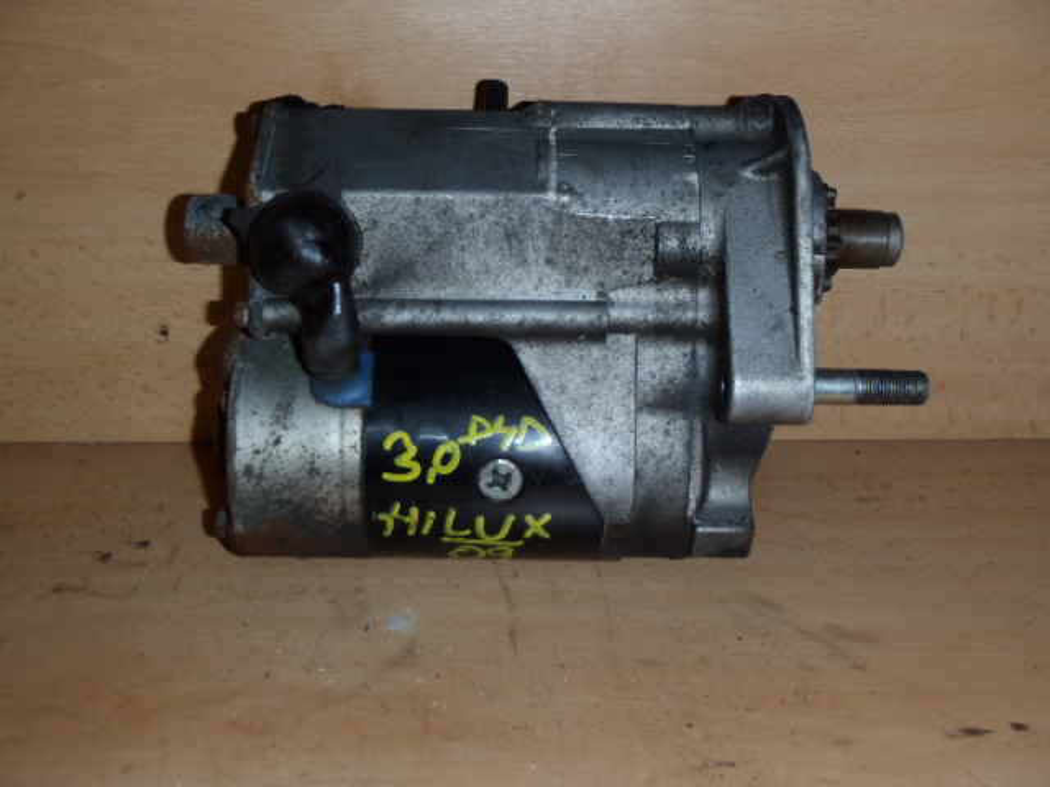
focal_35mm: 38
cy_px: 394
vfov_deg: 37.7
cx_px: 525
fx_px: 1153
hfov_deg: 49.0
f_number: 4.6
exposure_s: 1/40
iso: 100
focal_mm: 6.83
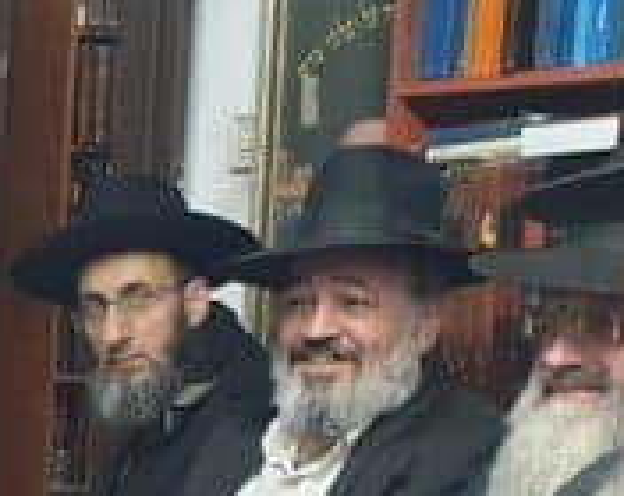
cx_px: -553
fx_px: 2727
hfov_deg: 11.9
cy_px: 928
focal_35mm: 148
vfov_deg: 9.8
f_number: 2.4
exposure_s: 1/50
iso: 320
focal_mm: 4.3
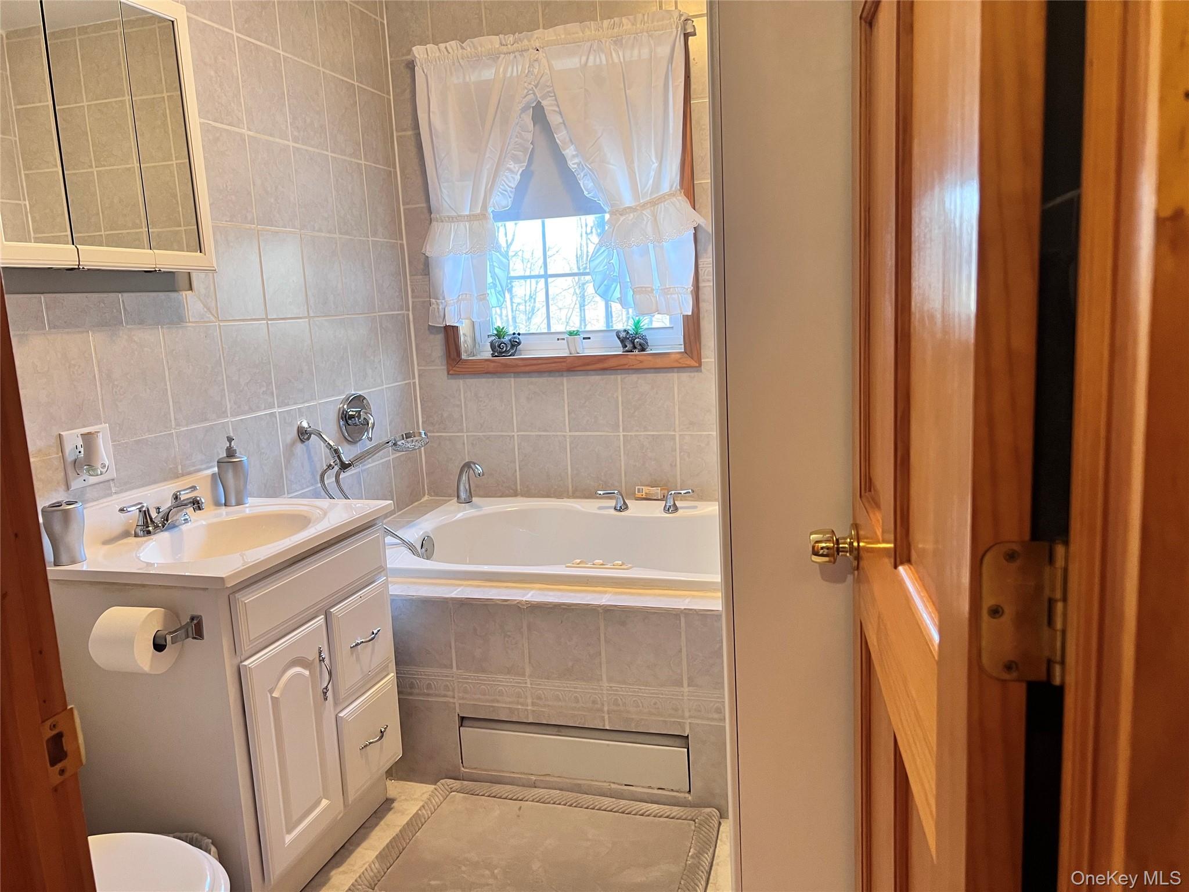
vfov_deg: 53.1
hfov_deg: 67.3
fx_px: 893
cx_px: 594
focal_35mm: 26
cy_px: 446
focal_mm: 5.7
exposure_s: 1/60
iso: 160
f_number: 1.5
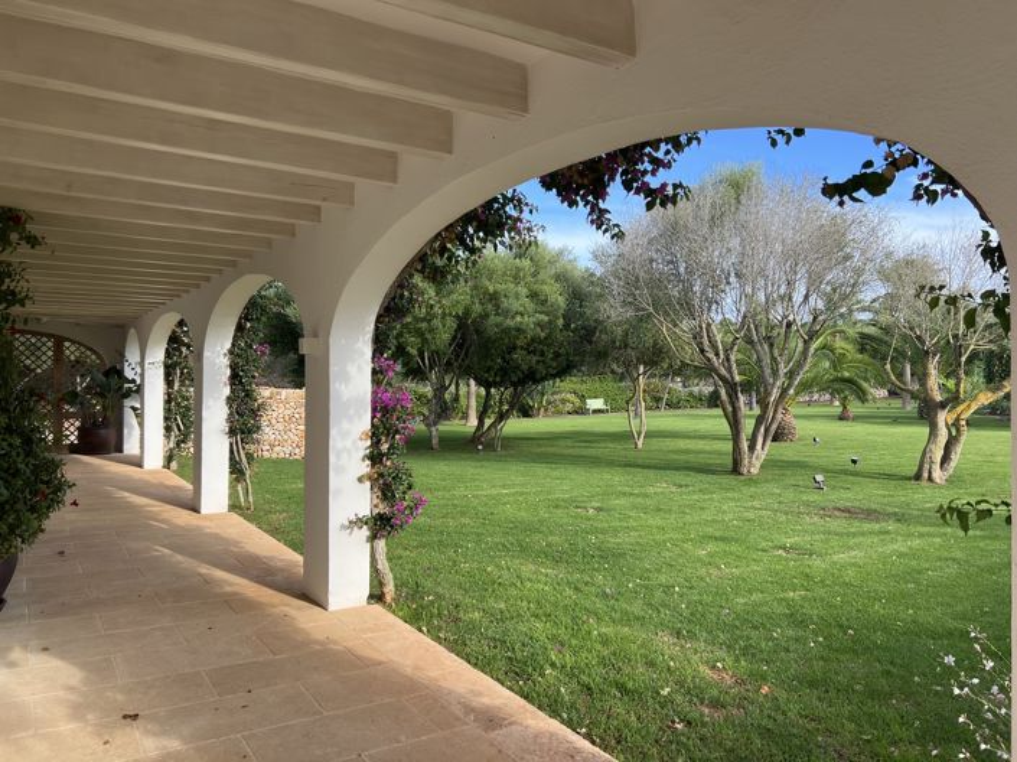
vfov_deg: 53.0
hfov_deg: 67.3
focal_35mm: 26
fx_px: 763
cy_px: 381
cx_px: 508
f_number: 1.5
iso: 50
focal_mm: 5.7
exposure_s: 1/1079
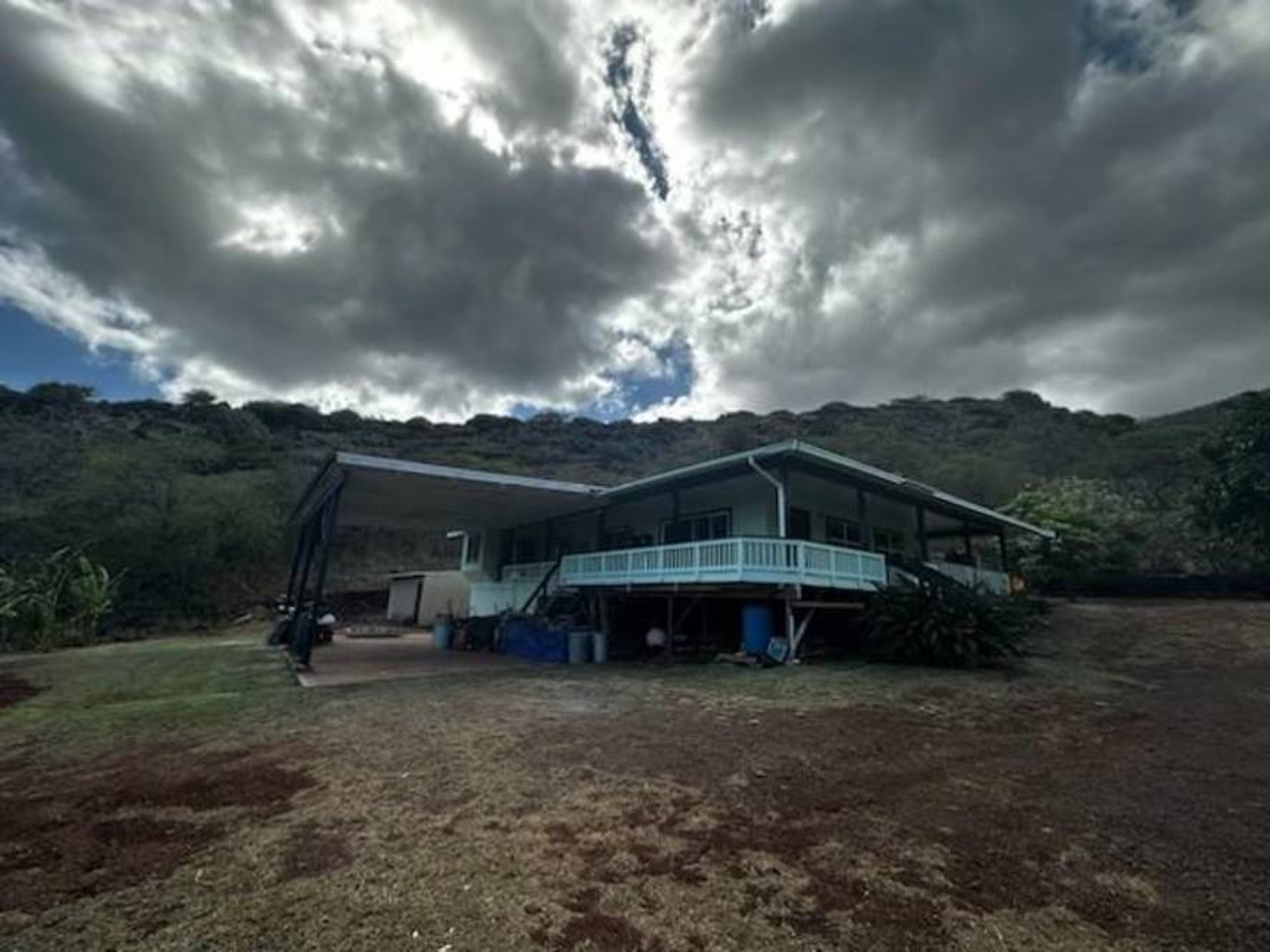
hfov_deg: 102.1
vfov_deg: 85.7
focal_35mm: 14
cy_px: 476
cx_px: 635
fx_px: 514
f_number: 2.2
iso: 40
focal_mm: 2.22
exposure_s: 1/2092
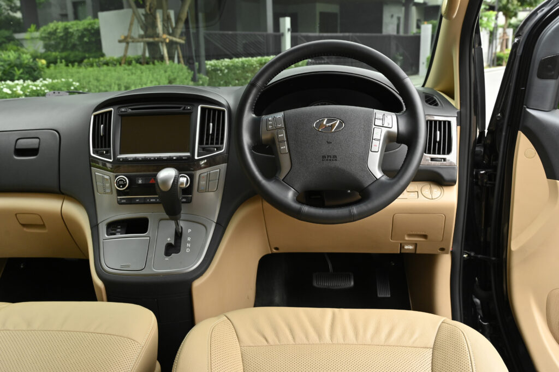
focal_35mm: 32
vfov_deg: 40.5
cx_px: 280
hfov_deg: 58.0
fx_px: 504
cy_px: 186
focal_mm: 32.5
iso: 640
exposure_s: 1/125
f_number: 7.1
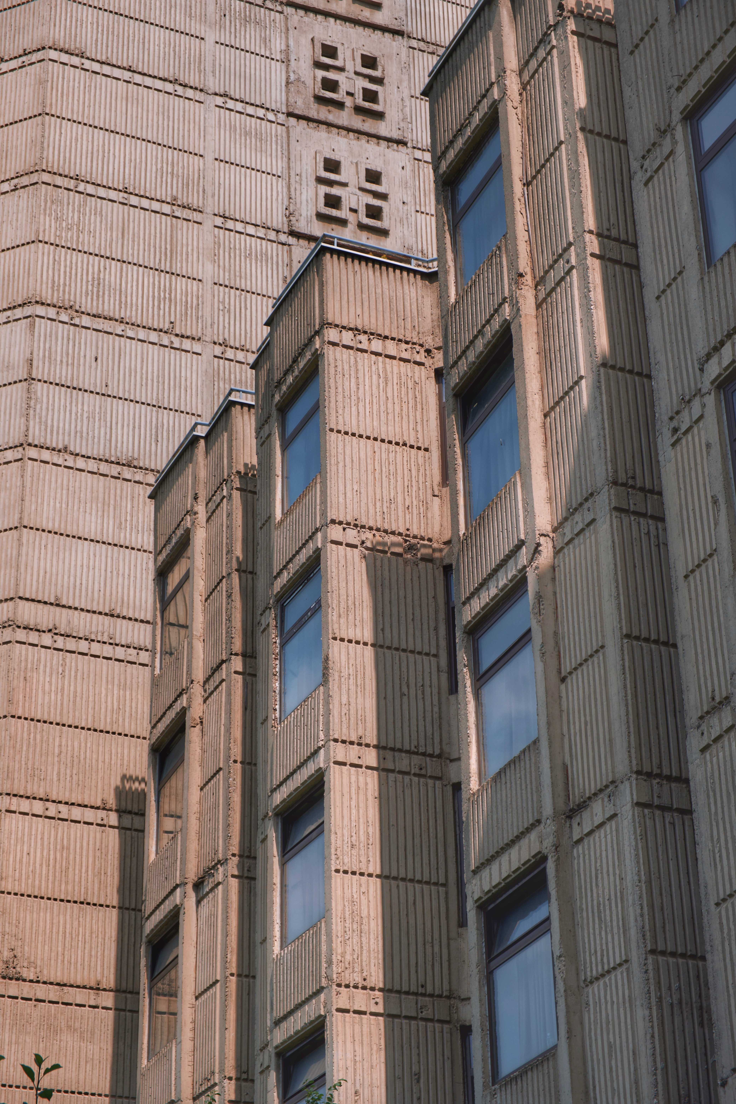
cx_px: 368
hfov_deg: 19.7
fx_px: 2116
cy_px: 552
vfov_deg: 29.2
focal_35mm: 69
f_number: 6.4
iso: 160
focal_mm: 46.3
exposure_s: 1/1100
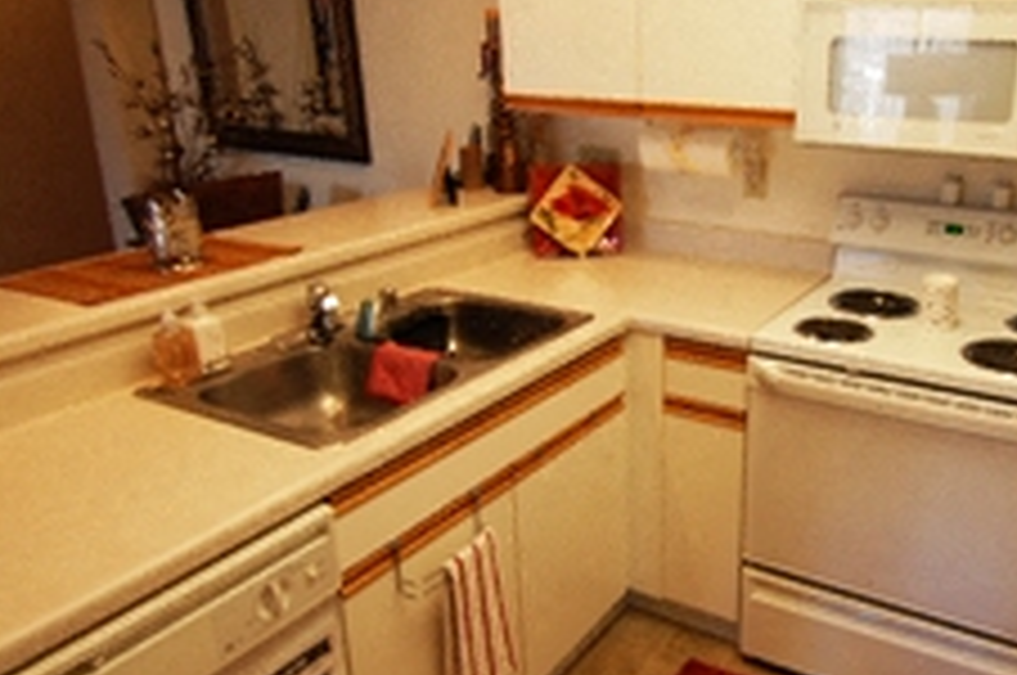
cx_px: 686
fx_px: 846
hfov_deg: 60.4
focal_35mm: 30
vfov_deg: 43.5
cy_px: 324
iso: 400
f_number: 3.5
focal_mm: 10
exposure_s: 1/50
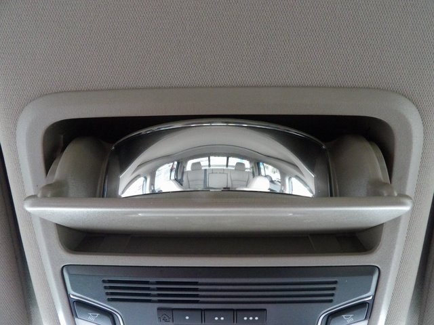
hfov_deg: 71.6
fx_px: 301
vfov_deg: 56.8
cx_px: 217
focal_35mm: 24
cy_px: 162
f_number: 3.2
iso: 800
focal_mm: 4.3
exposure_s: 1/9
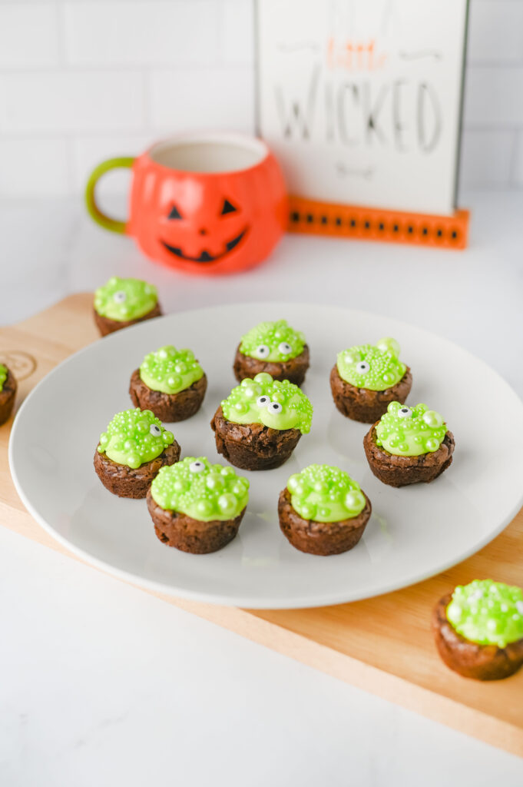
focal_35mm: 50
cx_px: 262
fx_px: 1091
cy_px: 394
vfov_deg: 39.6
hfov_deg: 26.9
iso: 110
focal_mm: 50
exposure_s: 1/160
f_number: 3.5
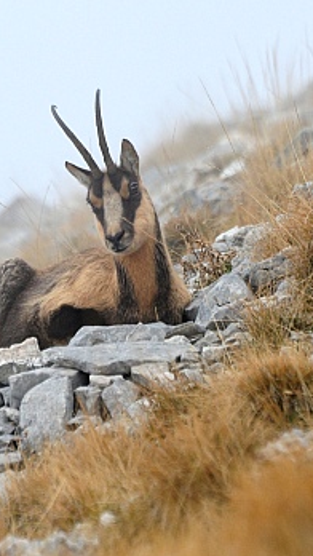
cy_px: 257
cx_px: -21
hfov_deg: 2.2
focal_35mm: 542
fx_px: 7989
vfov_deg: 4.0
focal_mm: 300
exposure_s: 1/500
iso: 800
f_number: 11
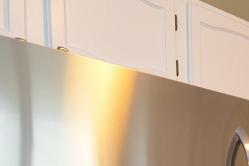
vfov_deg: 17.7
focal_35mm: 66
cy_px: 273
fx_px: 457
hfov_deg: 24.6
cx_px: 360
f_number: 4
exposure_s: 1/60
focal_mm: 10
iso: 800
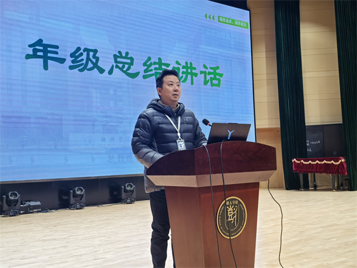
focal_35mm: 39
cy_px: 134
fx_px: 402
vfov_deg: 36.8
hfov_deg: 47.9
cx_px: 178
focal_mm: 5.75
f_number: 2
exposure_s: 1/120
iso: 64
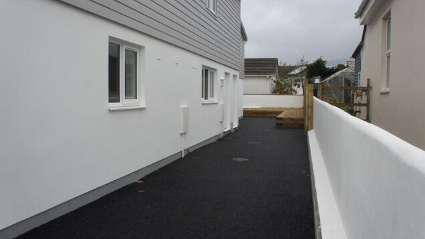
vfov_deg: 40.2
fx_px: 327
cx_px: 214
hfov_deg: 66.0
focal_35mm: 29
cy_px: 117
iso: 500
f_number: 6.3
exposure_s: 1/250
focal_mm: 18
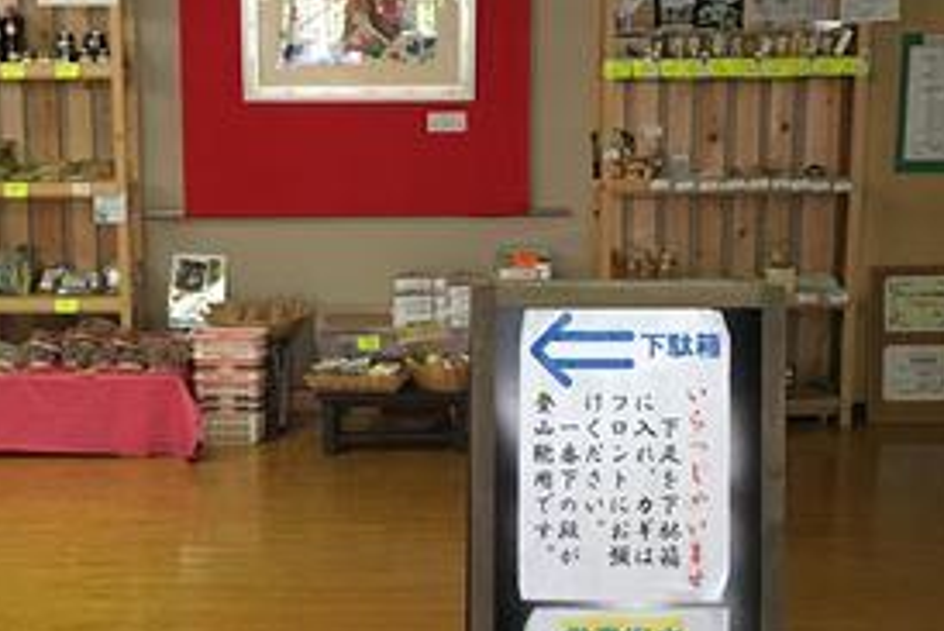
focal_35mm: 66
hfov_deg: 30.4
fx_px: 1732
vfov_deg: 20.5
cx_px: 400
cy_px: 434
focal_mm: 4.15
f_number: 2.2
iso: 160
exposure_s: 1/30
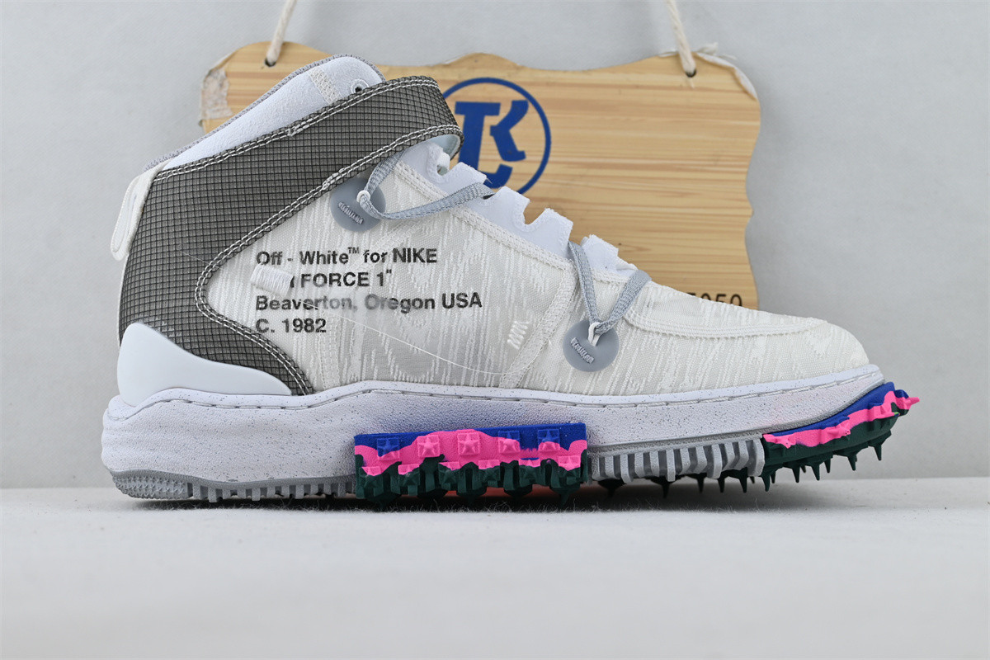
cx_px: 495
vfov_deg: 29.9
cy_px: 330
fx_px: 1237
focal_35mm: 45
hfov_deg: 43.6
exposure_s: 1/100
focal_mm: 30
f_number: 4.8
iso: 100
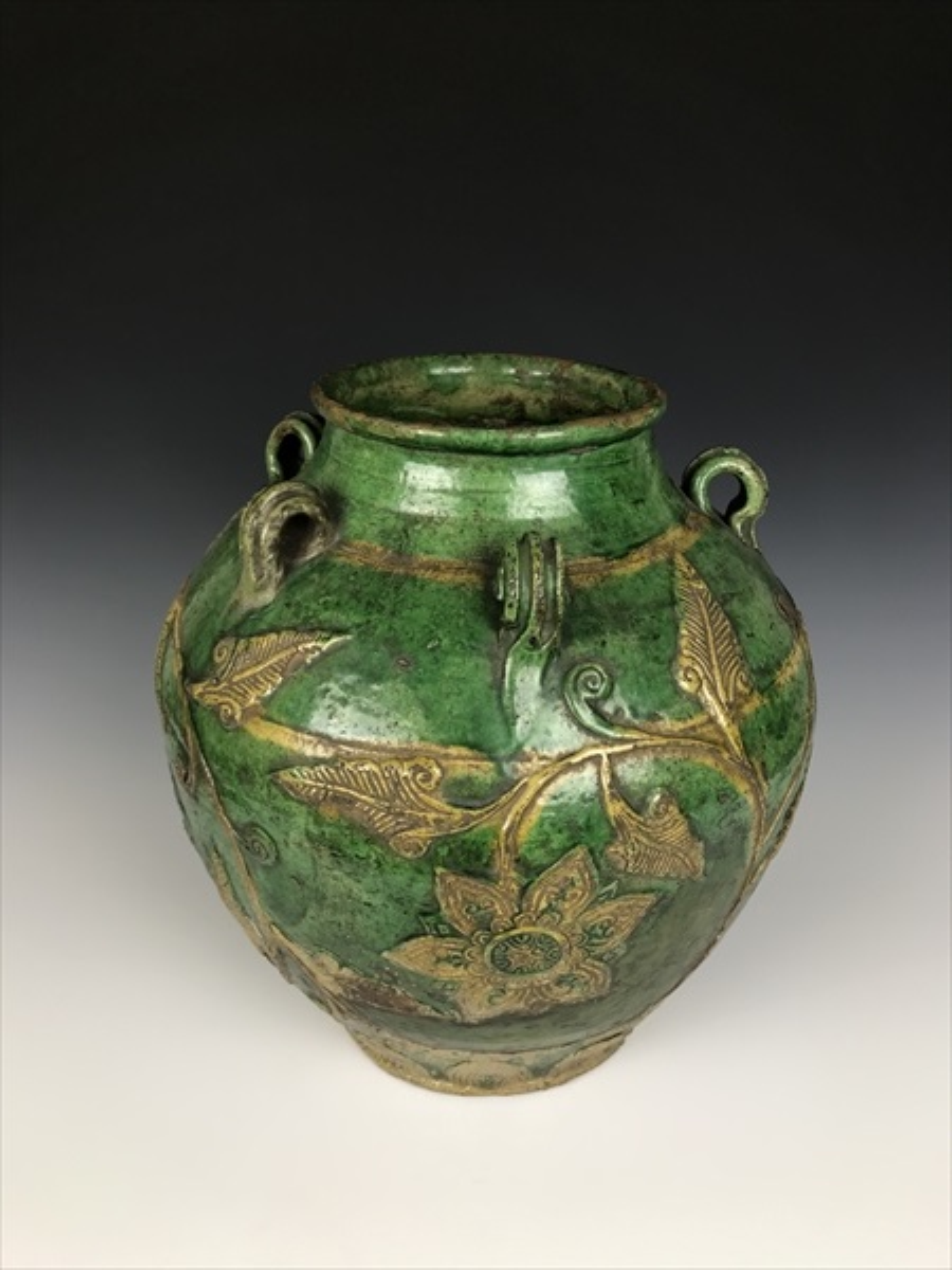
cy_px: 635
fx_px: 1027
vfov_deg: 63.4
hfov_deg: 49.7
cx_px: 476
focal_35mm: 28
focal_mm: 3.99
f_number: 1.8
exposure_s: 1/60
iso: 25
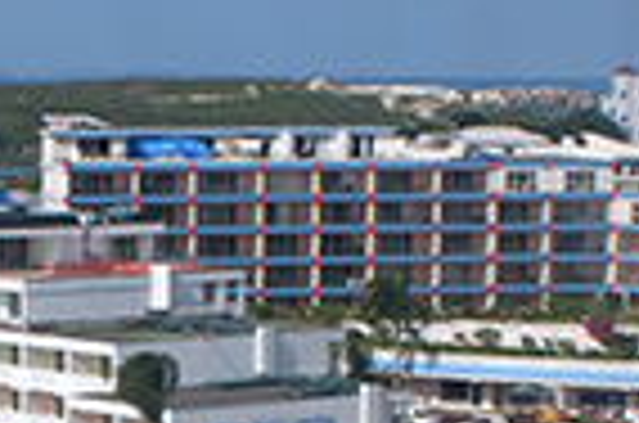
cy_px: 490
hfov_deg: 12.6
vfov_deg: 8.3
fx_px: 2887
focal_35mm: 163
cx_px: 117
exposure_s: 1/320
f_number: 10
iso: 100
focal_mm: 22
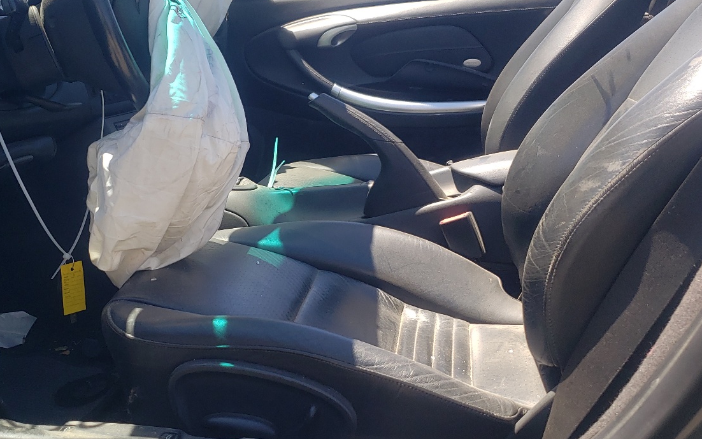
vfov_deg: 32.0
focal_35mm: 40
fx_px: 765
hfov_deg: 48.7
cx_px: 253
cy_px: 201
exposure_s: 1/909
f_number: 1.5
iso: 50
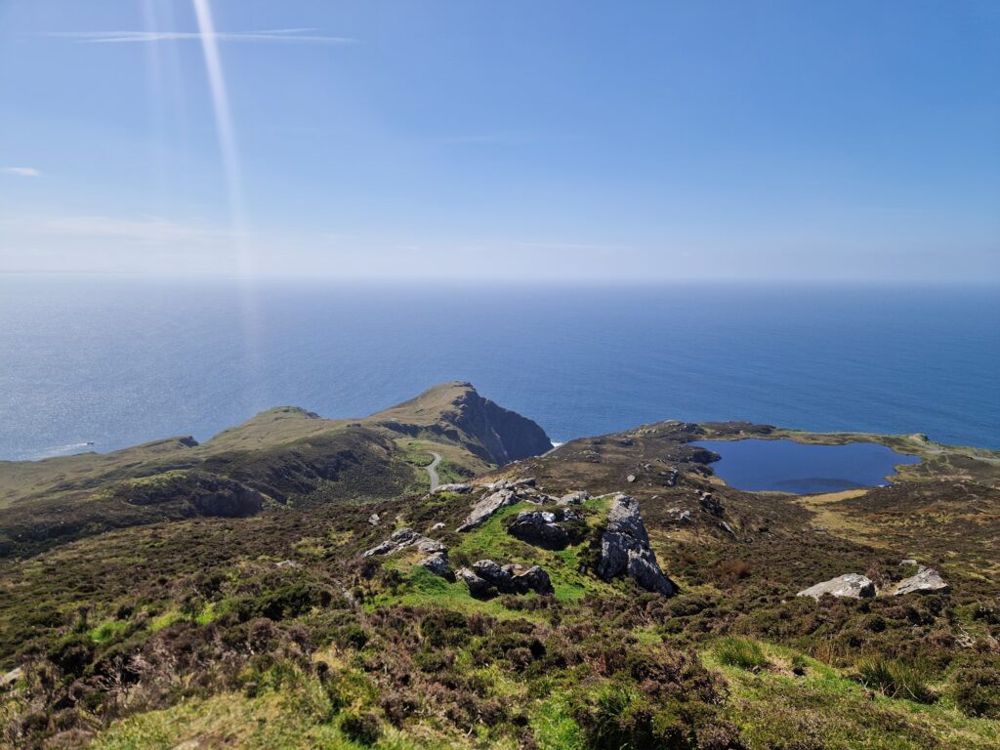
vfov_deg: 58.9
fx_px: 664
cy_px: 375
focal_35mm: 23
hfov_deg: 73.9
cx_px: 500
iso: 50
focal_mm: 5.4
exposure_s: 1/2736
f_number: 1.8
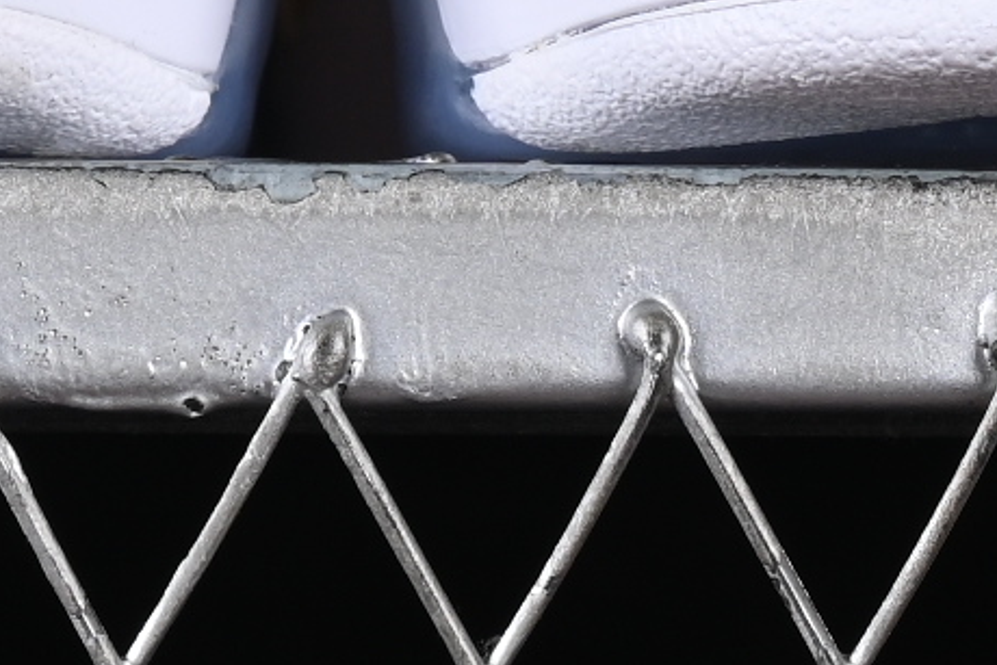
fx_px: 12577
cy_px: -1042
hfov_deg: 4.5
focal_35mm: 454
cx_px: 334
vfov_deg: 3.0
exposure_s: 1/80
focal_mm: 50
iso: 160
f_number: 8
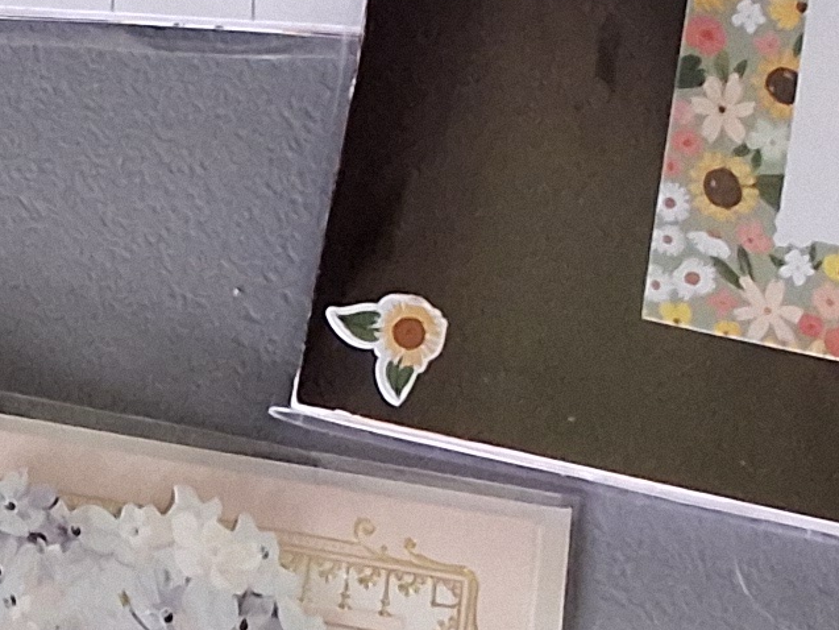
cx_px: -109
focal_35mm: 82
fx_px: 1988
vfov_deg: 18.0
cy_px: 265
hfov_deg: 22.4
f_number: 2.2
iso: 500
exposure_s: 1/20
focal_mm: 1.46
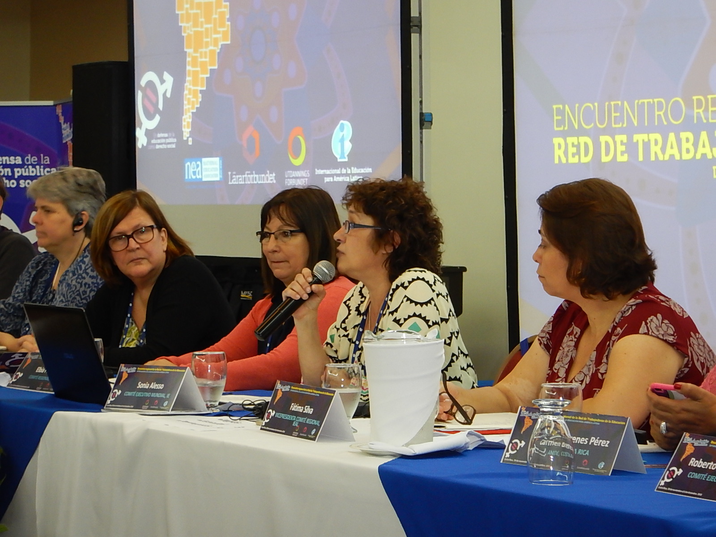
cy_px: 268
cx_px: 358
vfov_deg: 12.3
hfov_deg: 16.4
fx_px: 2482
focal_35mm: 120
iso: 400
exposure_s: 1/5
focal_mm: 21.5
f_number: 4.9
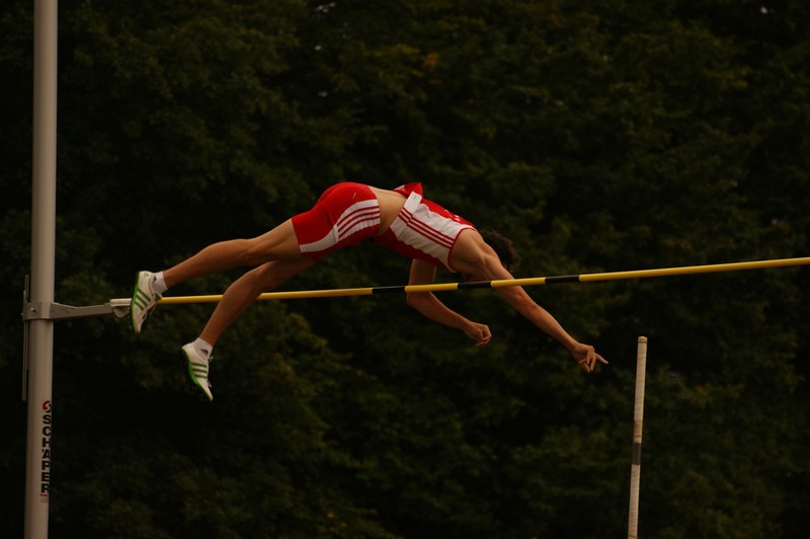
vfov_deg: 4.4
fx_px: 7081
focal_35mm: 315
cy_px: 270
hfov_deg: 6.5
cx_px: 405
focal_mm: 210
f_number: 5
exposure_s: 1/500
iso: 400
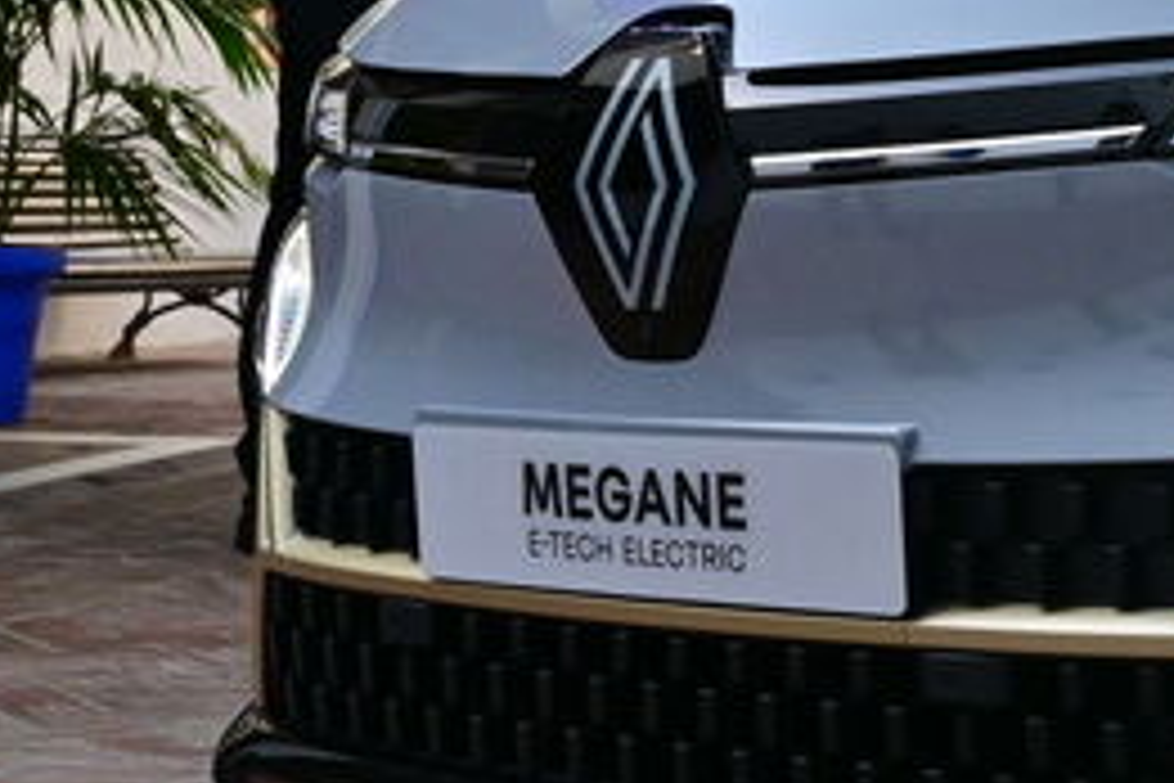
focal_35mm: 127
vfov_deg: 10.8
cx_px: 1669
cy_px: 428
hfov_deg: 15.2
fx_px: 4136
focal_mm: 23
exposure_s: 1/200
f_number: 7.1
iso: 640
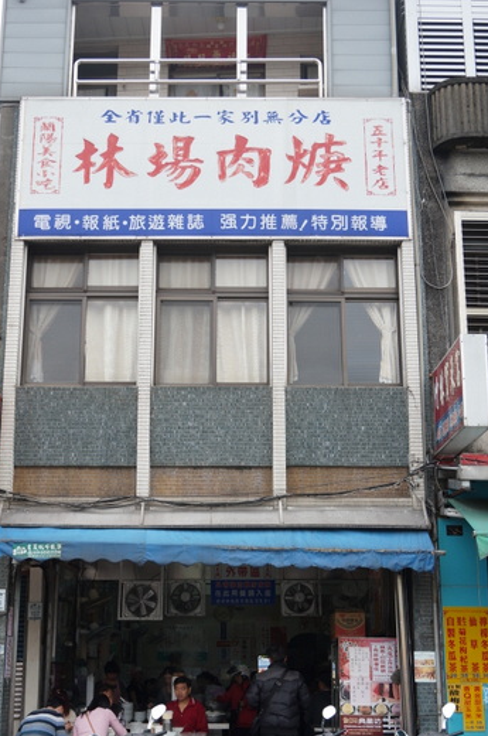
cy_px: 427
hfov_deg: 28.0
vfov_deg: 41.0
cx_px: 223
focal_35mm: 48
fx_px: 979
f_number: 5.6
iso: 200
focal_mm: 26
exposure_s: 1/160
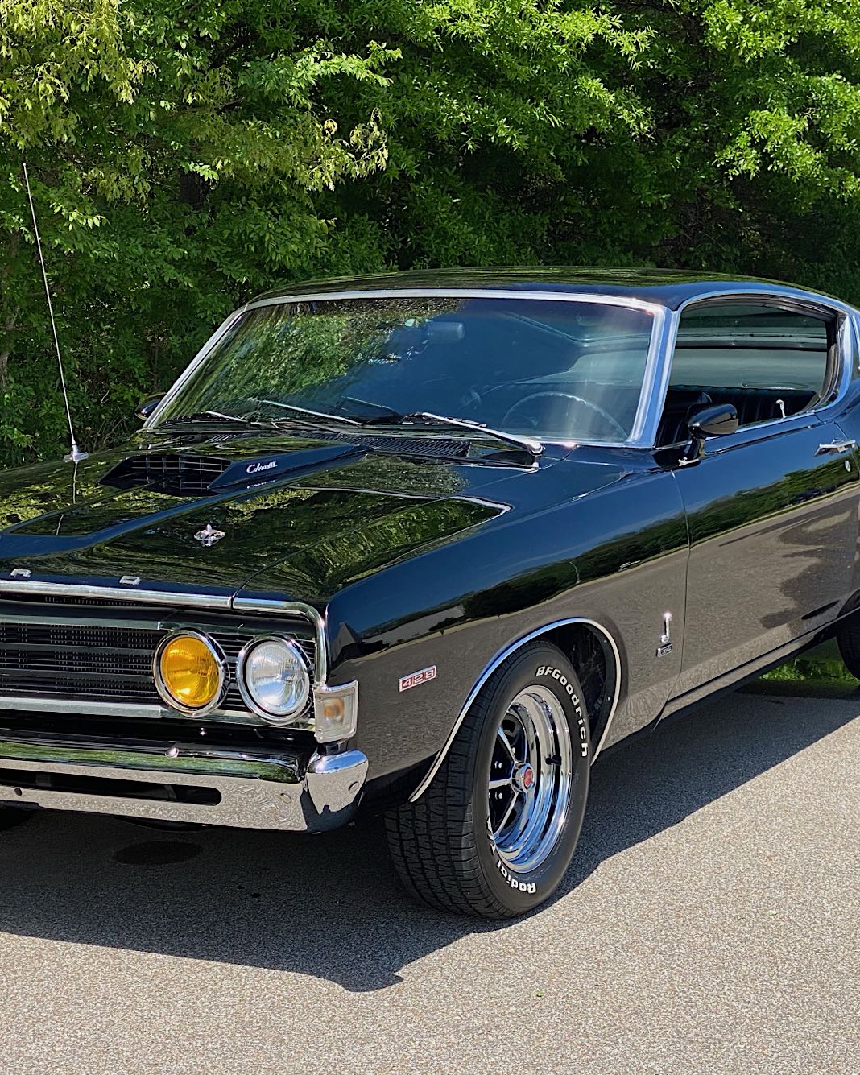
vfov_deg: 26.1
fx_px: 2323
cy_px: 501
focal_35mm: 73
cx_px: 342
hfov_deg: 20.9
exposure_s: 1/1043
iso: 20
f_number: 2
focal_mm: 6
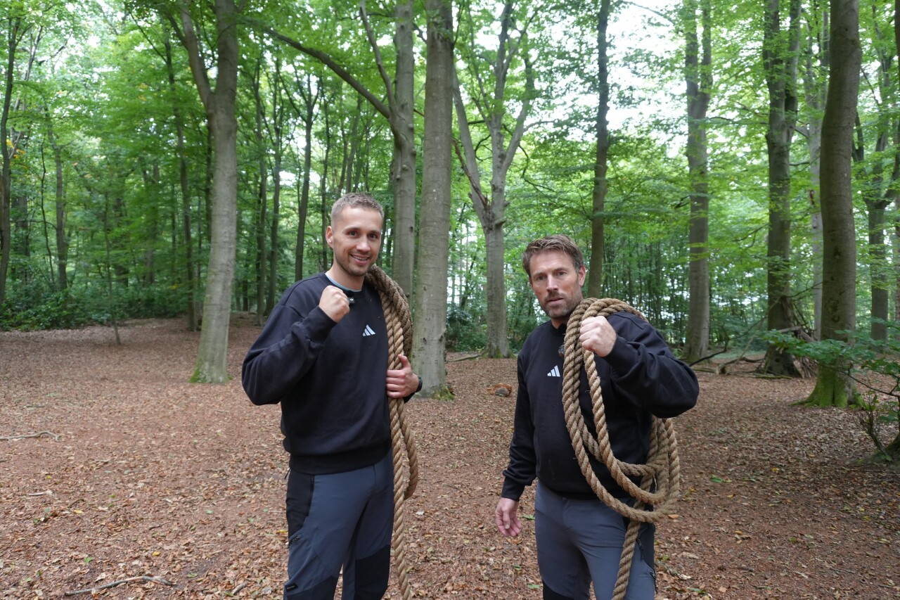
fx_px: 600
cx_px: 450
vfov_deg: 53.1
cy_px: 300
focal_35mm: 24
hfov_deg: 73.8
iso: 1250
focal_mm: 16
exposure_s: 1/160
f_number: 4
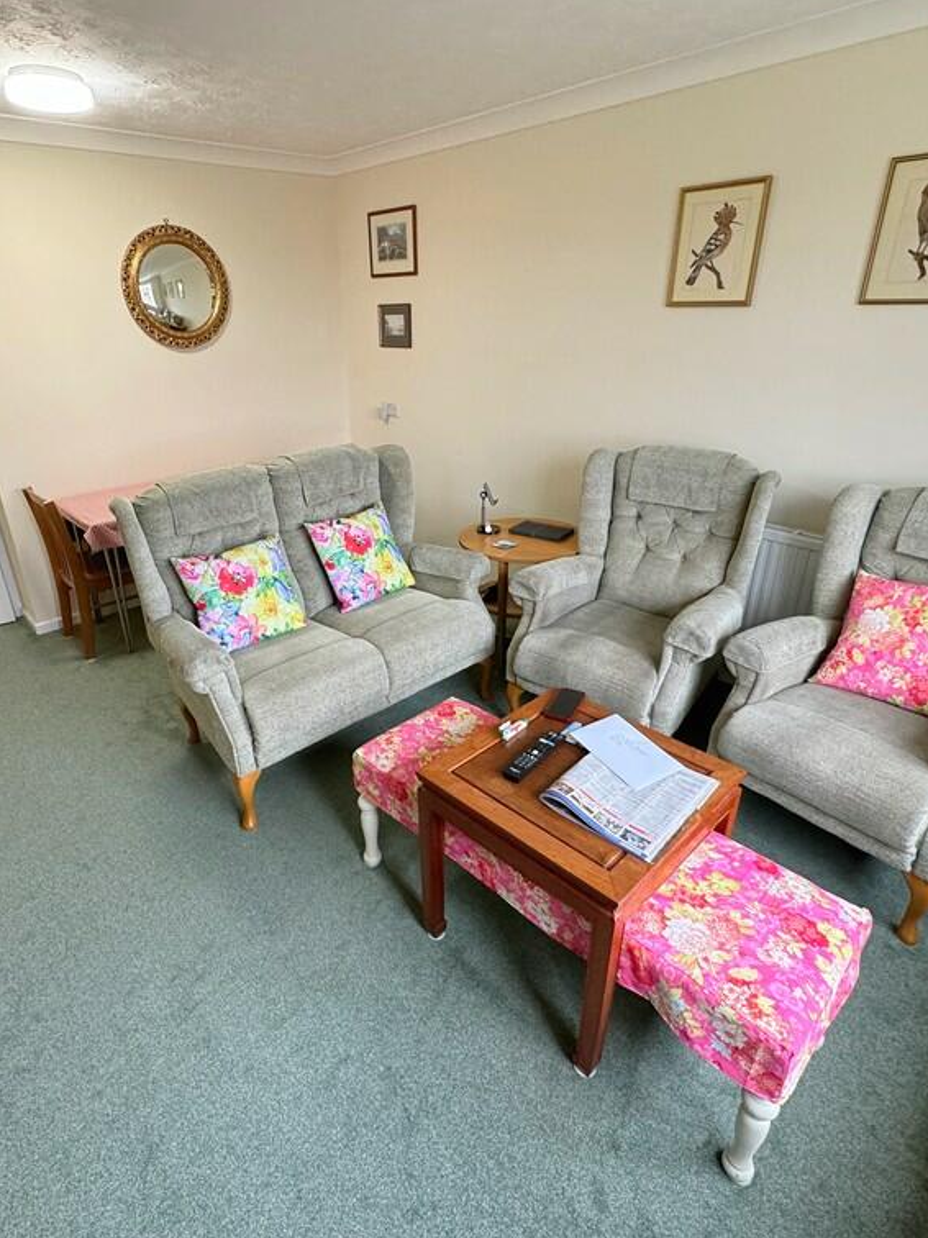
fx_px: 679
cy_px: 613
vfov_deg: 84.7
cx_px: 416
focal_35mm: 19
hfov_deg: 68.5
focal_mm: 2.22
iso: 320
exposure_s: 1/99
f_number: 2.2
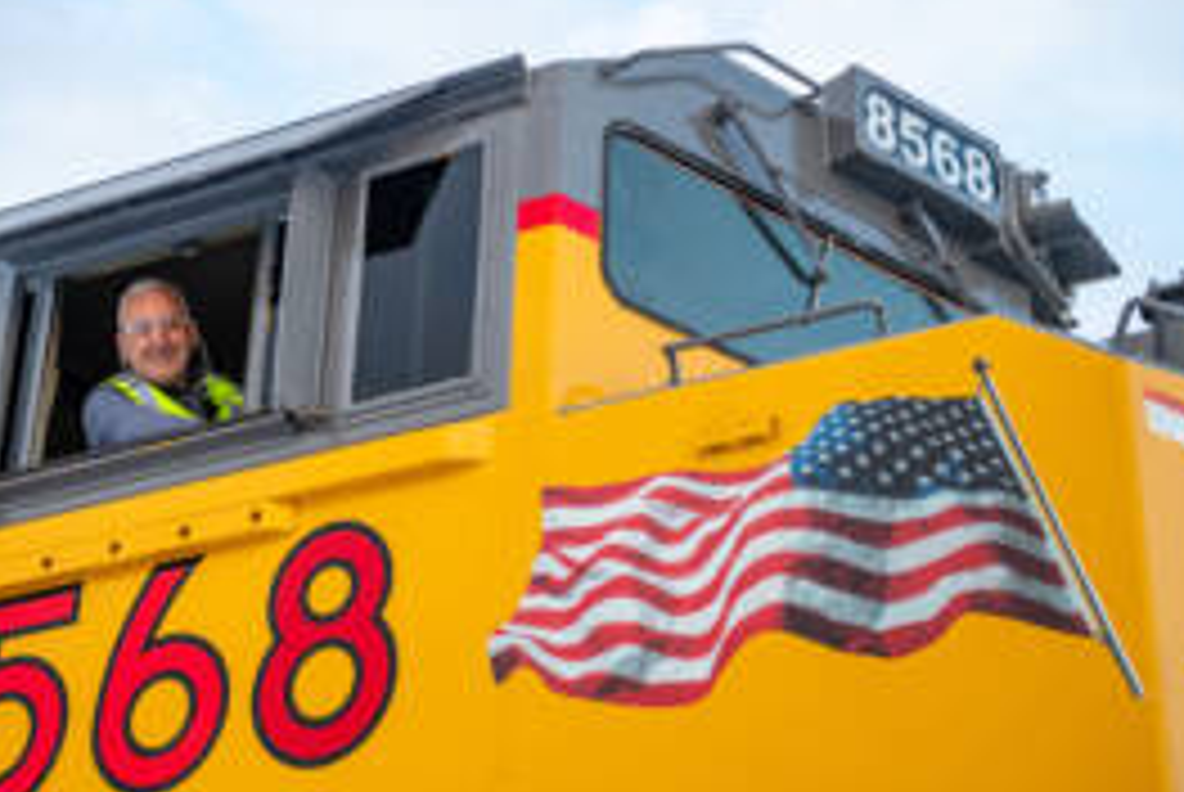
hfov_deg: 26.6
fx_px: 2502
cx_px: 459
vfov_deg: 17.9
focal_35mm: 76
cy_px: 250
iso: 125
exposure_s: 1/200
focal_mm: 50
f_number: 3.2
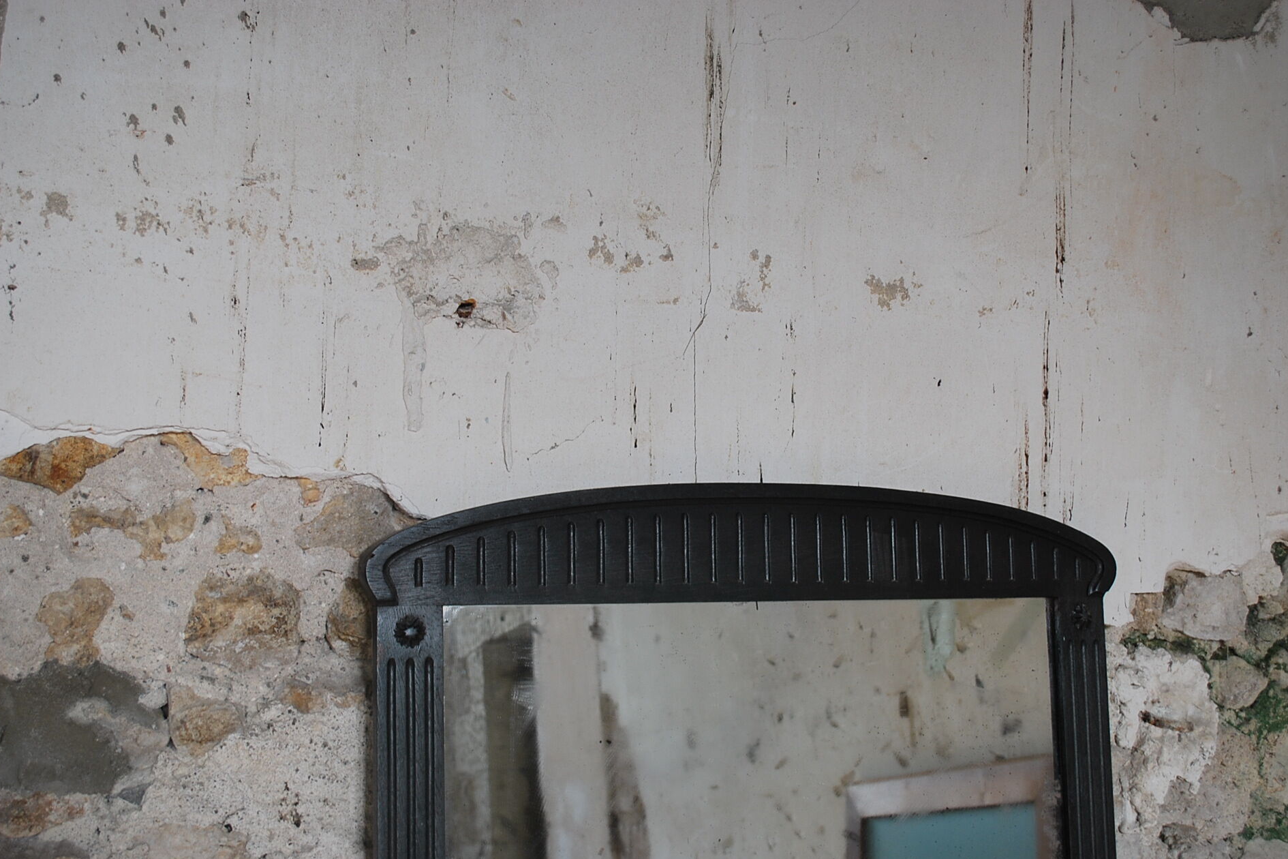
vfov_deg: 33.4
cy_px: 436
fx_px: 1431
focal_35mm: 40
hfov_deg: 48.5
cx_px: 643
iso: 200
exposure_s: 1/40
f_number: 4.5
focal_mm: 26
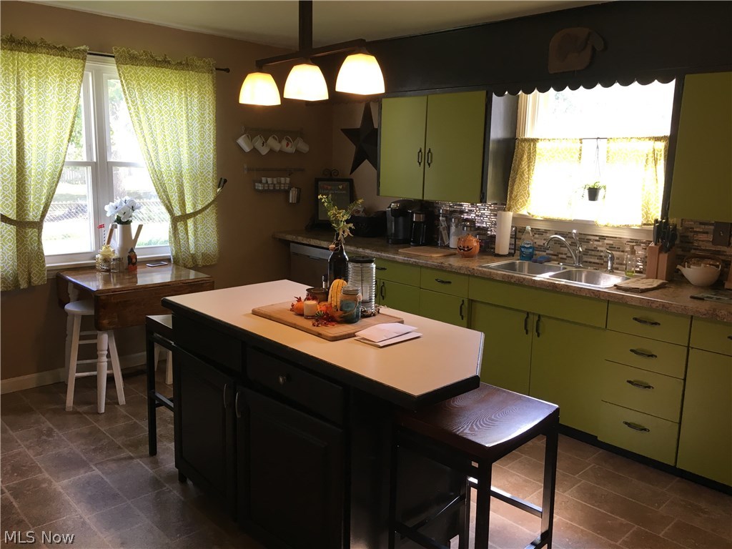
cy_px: 274
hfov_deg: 61.7
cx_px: 366
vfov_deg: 48.2
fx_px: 613
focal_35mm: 29
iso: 25
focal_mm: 4.15
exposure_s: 1/30
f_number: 2.2
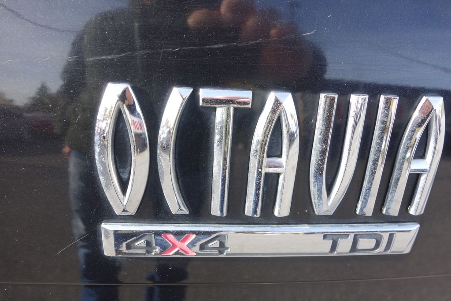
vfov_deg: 46.4
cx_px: 226
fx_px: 351
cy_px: 150
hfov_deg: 65.5
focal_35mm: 28
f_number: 4.5
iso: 125
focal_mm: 10.4
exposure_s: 1/100
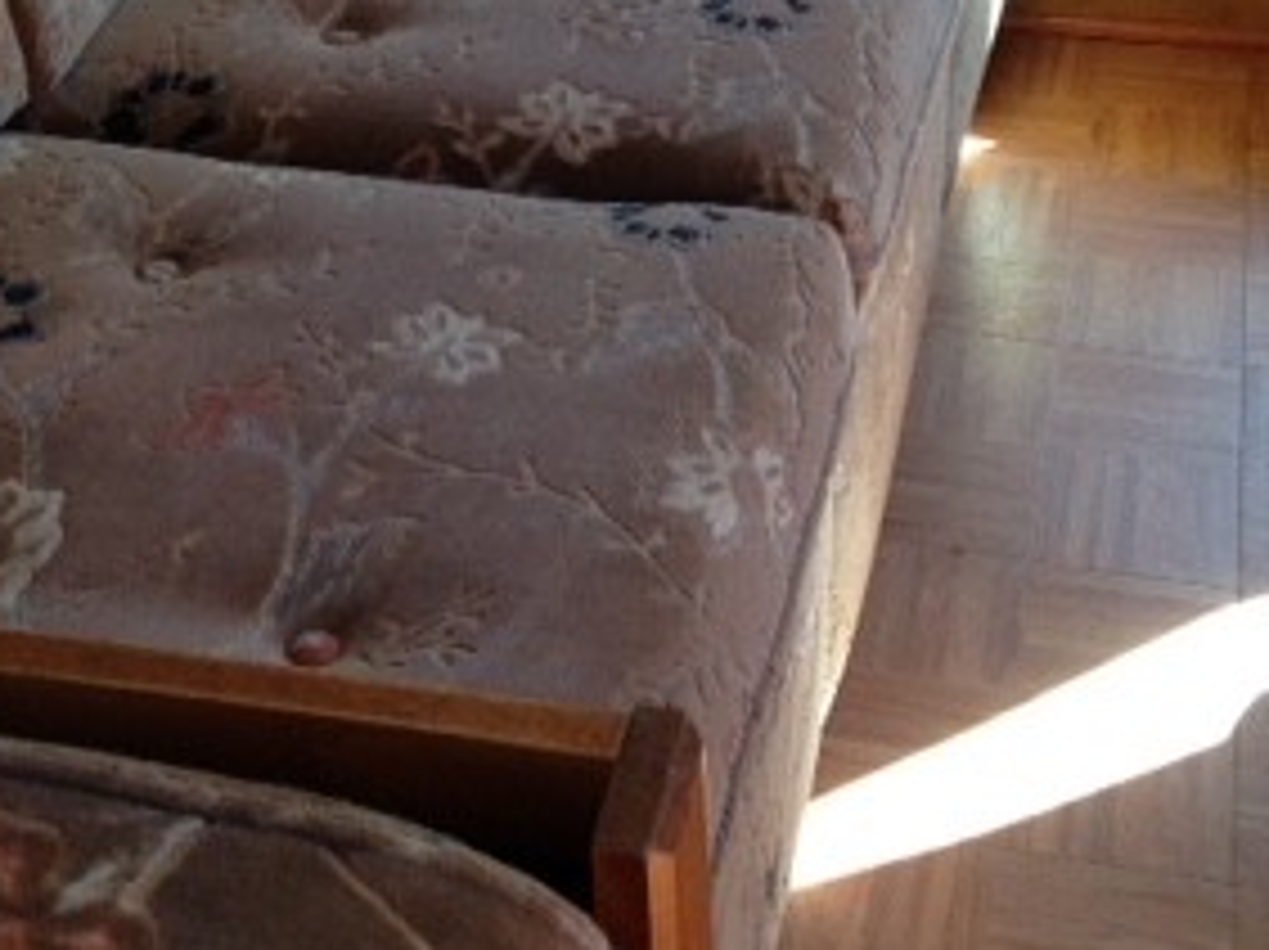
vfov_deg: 18.9
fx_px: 2747
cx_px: 585
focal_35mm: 75
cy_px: -90
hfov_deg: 26.0
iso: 64
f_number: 2.4
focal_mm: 4.12
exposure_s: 1/60
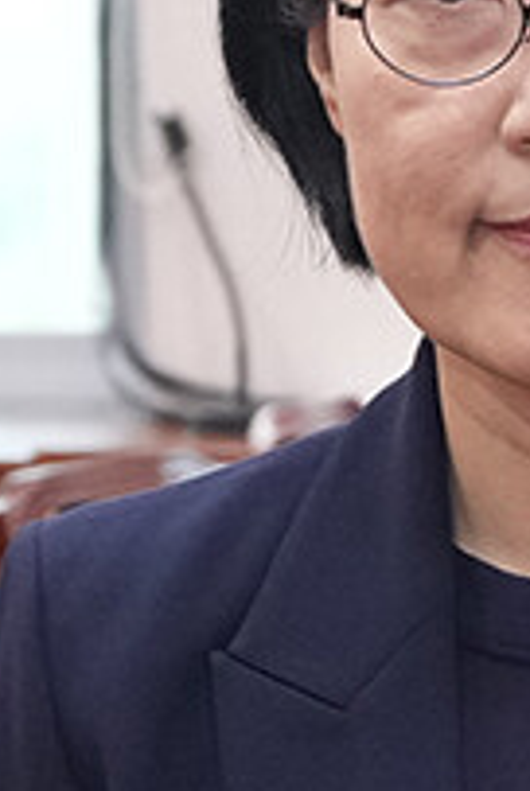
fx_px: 3785
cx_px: 520
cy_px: 916
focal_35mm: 172
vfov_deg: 11.7
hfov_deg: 8.0
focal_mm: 35
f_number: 4.5
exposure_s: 1/125
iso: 2500
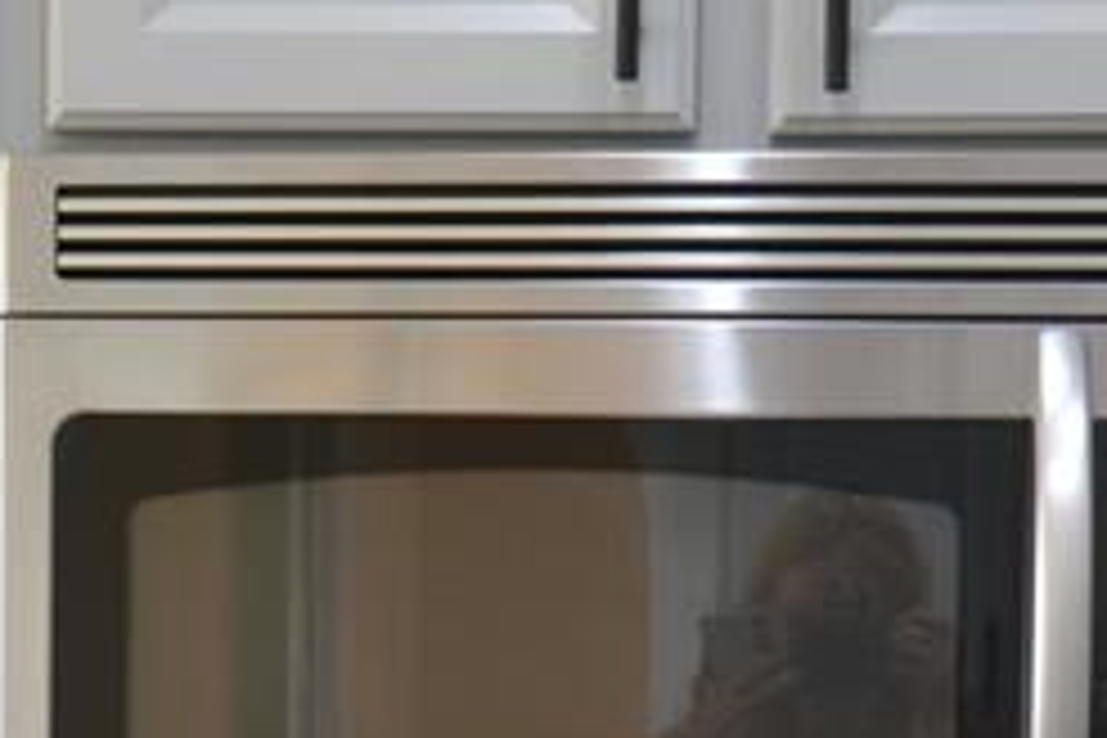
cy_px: 806
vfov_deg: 12.7
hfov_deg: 19.3
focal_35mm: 106
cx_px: 536
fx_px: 3262
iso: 400
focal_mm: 17
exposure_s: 1/25
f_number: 4.2
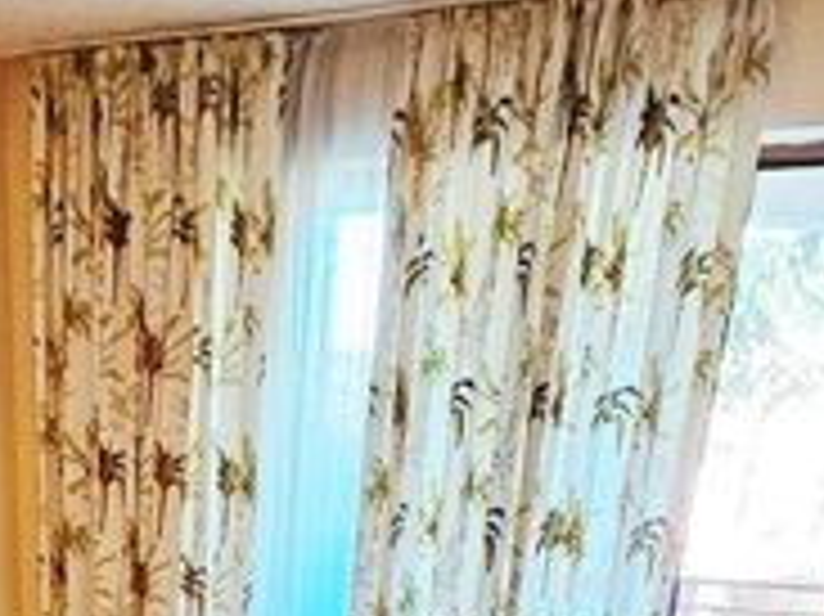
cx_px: 196
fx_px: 1189
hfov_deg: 37.2
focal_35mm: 50
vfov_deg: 20.5
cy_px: 1106
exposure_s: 1/50
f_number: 2.2
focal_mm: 1.7
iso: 400
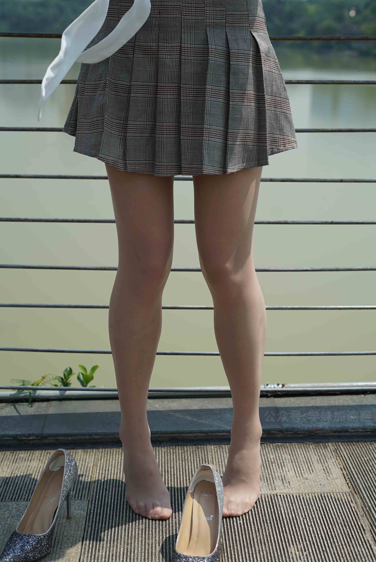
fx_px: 782
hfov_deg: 27.0
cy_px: 281
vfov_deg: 39.6
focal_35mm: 50
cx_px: 188
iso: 100
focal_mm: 50
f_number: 4
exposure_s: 1/1250
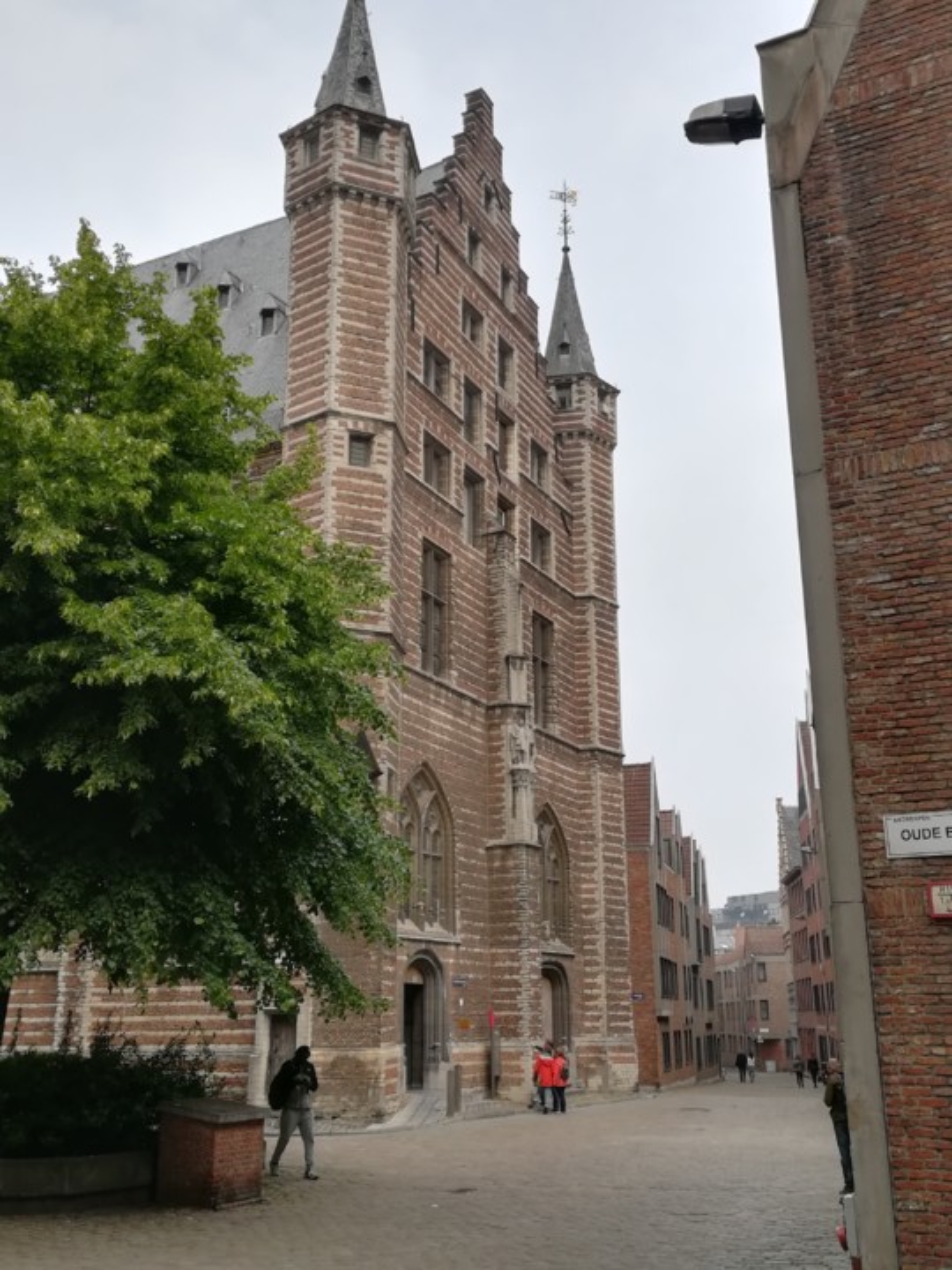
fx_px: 1210
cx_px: 476
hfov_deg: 42.9
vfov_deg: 55.4
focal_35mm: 33
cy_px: 635
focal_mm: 3.83
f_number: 2.2
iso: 50
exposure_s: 1/1196
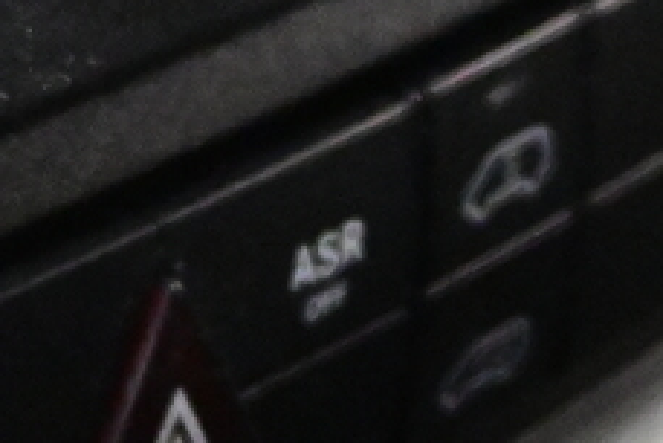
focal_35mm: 276
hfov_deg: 7.4
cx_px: -58
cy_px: -214
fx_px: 5086
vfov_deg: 5.0
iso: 7200
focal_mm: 26
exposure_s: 1/40
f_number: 4.5
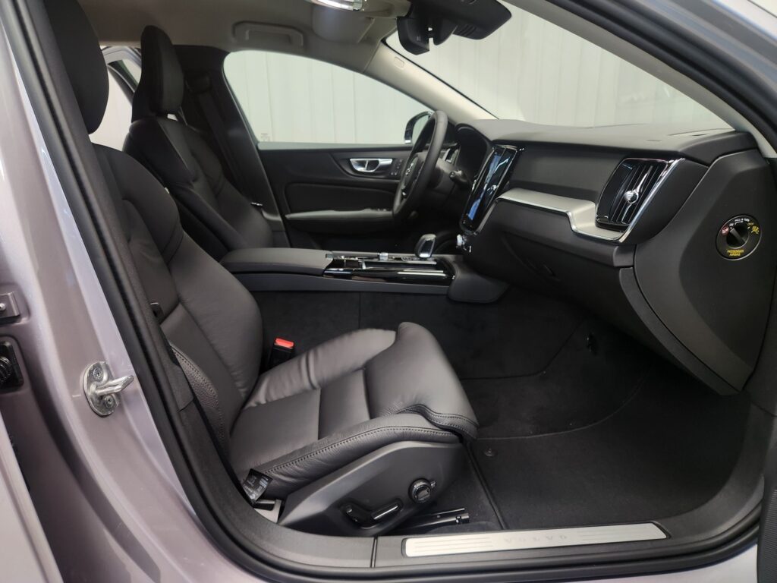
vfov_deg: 58.9
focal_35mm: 23
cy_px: 292
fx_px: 516
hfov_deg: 73.9
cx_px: 388
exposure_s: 1/100
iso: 250
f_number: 1.8
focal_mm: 5.4
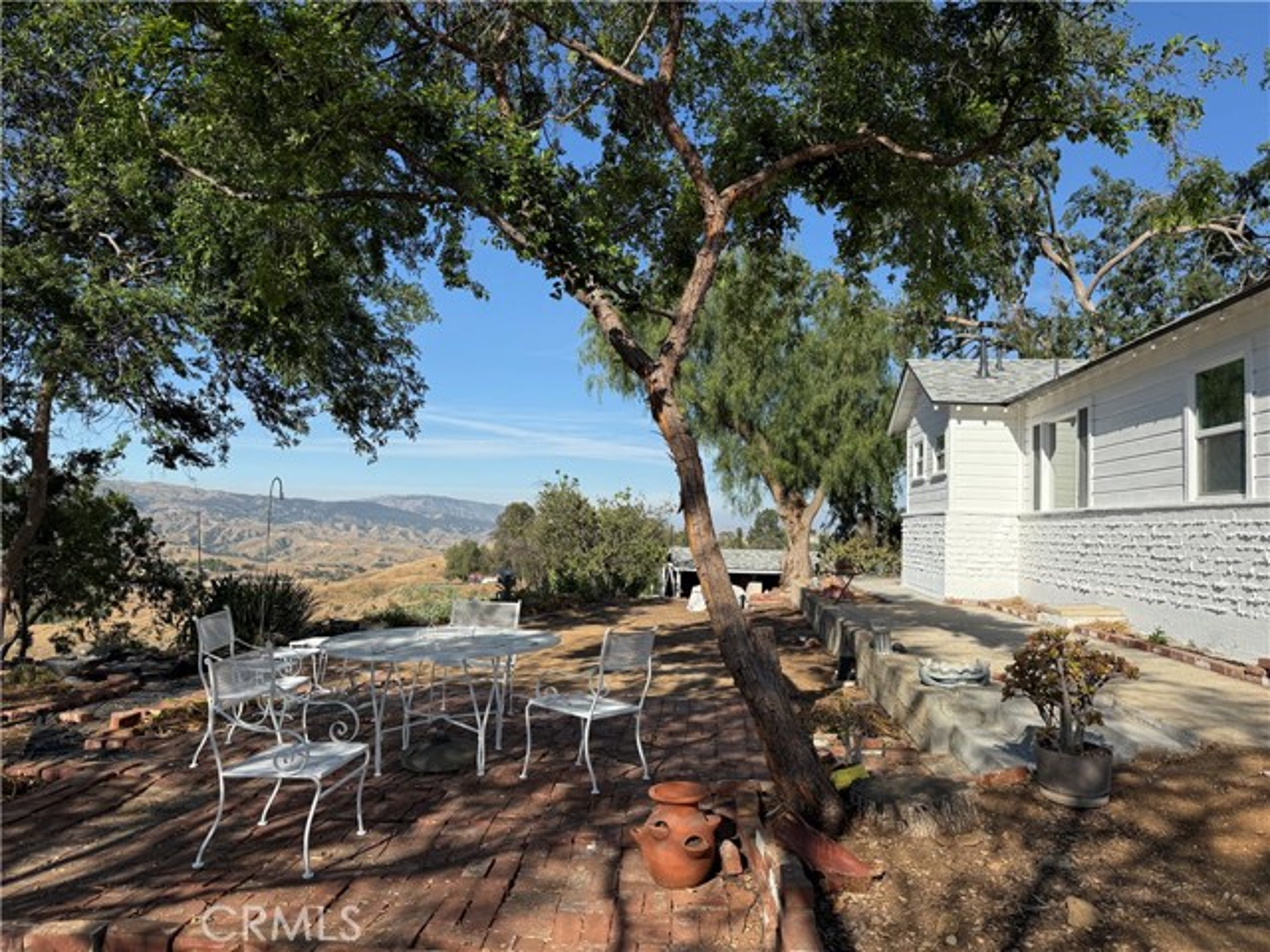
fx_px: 881
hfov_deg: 71.6
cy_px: 476
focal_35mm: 24
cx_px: 635
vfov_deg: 56.8
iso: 100
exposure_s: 1/6173
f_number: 1.78
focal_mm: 6.76
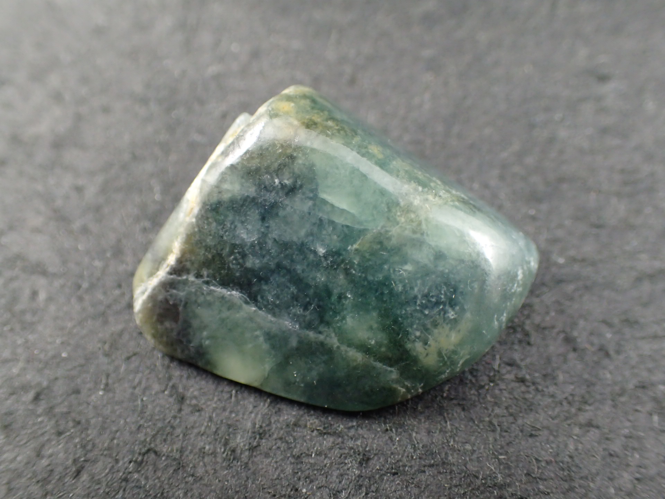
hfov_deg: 49.0
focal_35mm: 38
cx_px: 332
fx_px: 730
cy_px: 250
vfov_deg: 37.7
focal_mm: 6.86
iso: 500
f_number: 2.7
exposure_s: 1/160
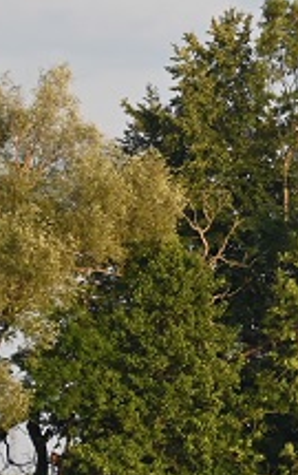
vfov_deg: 1.6
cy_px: 327
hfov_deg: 1.0
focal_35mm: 1349
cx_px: 698
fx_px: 17471
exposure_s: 1/500
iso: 250
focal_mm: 300
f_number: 5.6
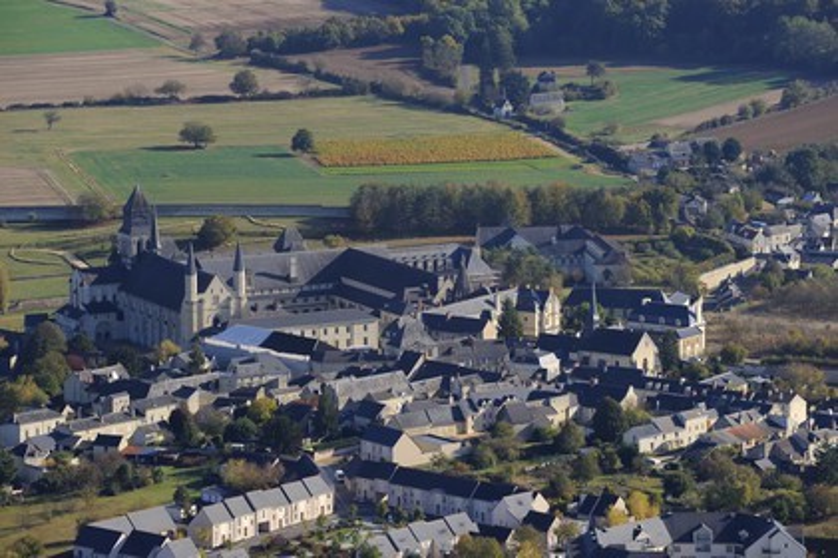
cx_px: 419
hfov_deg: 10.3
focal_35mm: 200
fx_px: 4652
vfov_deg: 6.9
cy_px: 279
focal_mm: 200
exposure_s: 1/800
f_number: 7.1
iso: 400
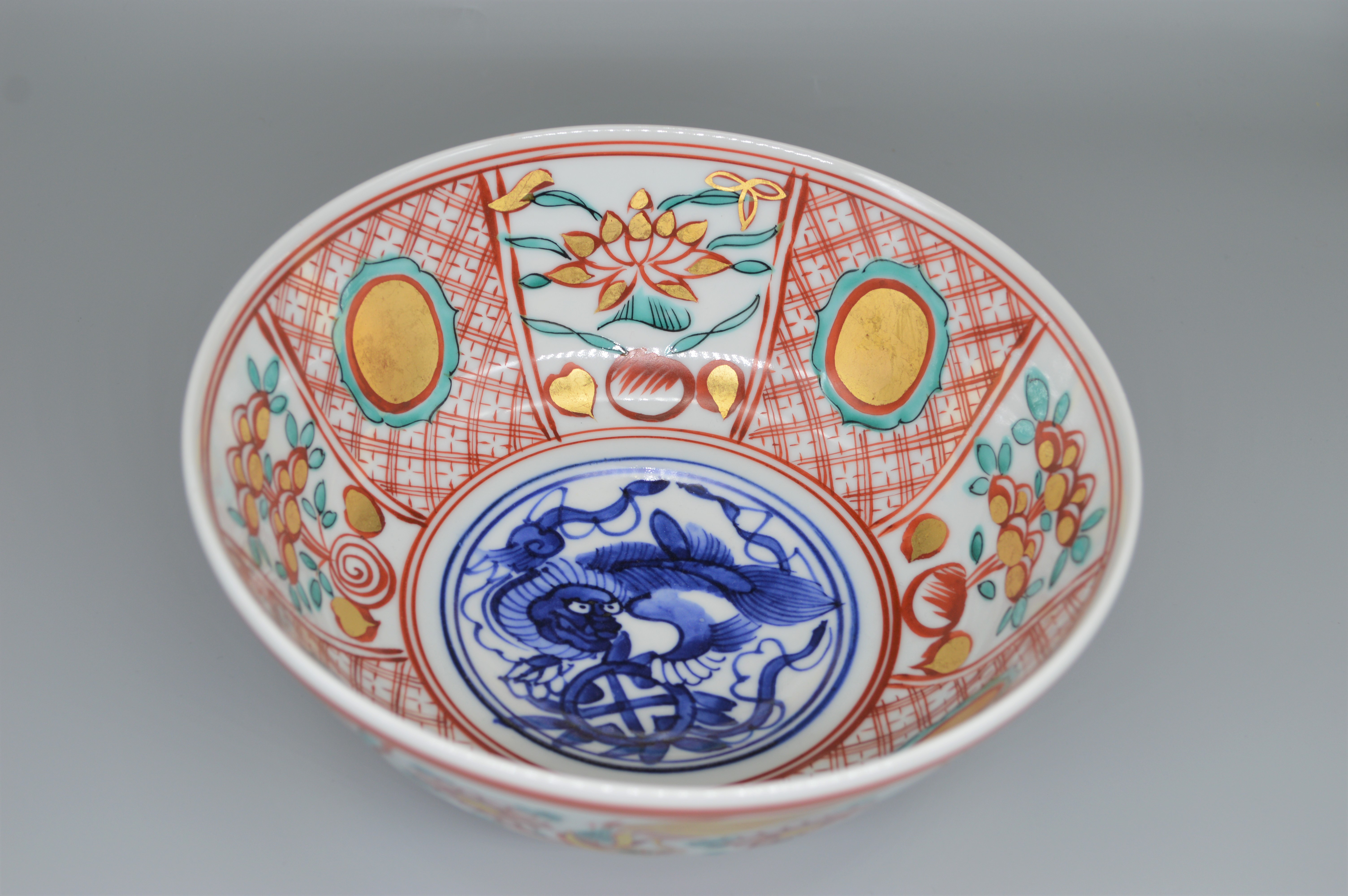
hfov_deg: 38.9
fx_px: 1908
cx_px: 674
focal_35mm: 51
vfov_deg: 26.4
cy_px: 448
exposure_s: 1/125
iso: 160
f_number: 5.6
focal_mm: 34
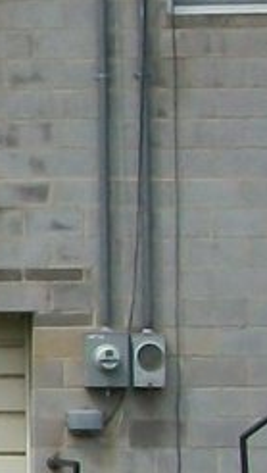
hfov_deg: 4.0
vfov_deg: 7.7
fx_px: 3525
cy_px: 257
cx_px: -936
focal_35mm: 281
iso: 80
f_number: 6.3
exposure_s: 1/320
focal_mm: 7.1
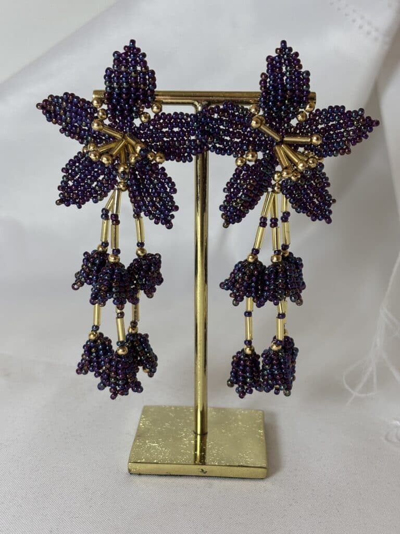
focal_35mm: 52
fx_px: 801
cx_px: 200
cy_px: 267
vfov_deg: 36.8
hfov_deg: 28.0
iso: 32
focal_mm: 5.96
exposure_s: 1/100
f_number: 1.6
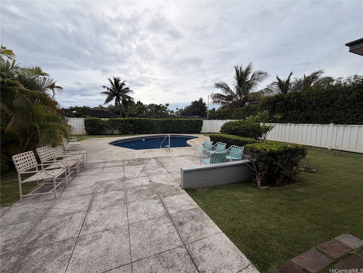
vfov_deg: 85.7
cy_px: 136
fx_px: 147
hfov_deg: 102.1
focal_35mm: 14
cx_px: 182
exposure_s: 1/1087
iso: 20
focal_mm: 2.22
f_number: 2.2
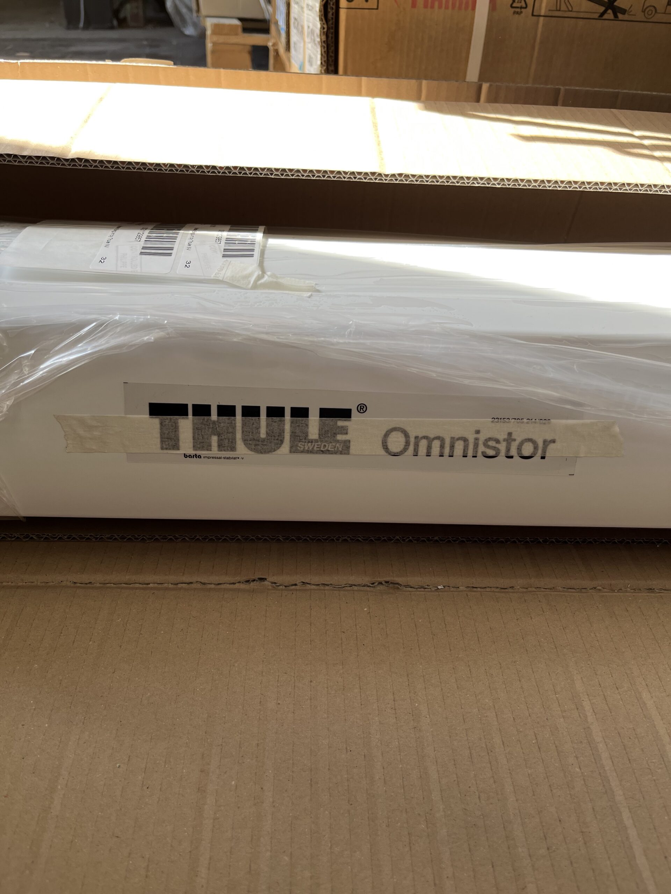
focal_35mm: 26
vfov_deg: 67.3
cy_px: 447
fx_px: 672
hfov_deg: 53.1
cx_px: 336
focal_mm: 5.1
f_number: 1.6
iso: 40
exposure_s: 1/154
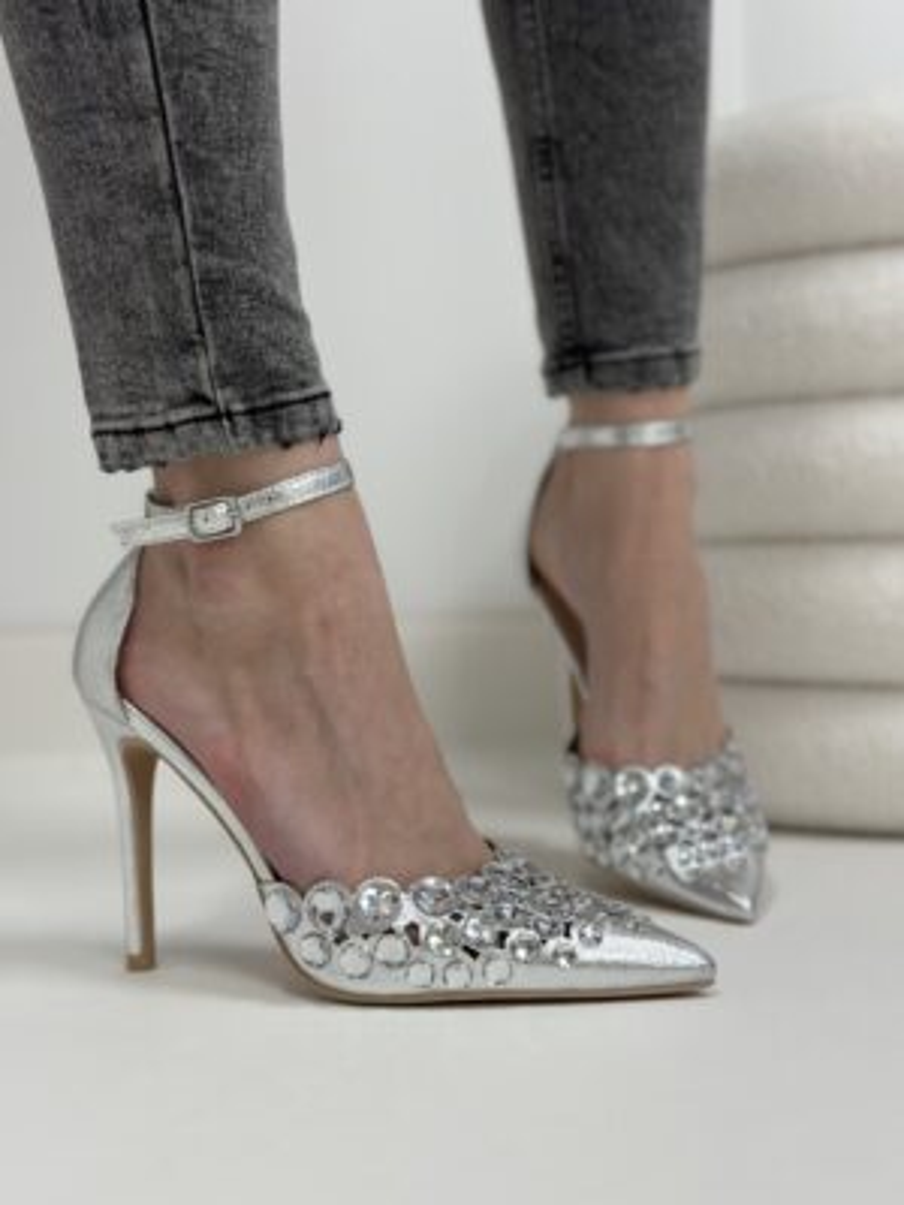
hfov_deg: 30.3
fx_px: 1671
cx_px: 452
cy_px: 602
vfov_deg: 39.7
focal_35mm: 48
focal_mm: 6.86
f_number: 1.78
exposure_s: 1/100
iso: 125
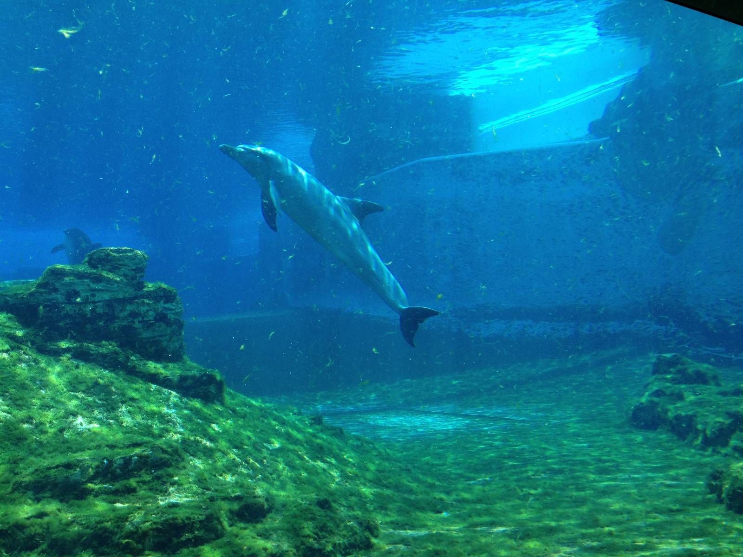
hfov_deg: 52.6
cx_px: 372
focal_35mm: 35
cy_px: 278
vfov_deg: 40.7
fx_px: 751
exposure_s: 1/213
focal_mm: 4.28
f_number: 2.4
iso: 64
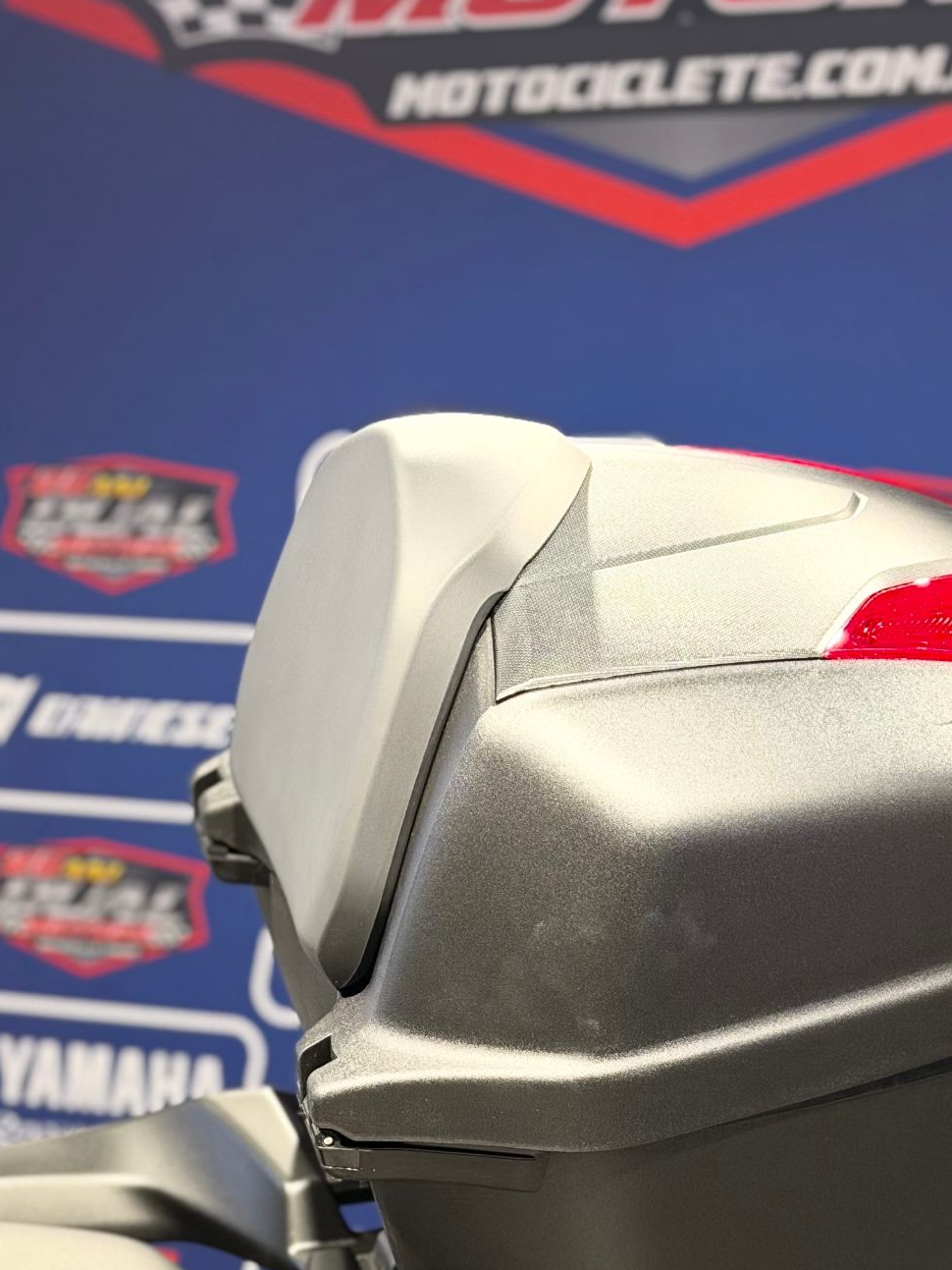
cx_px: 563
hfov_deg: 15.6
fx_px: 3483
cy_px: 929
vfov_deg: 20.5
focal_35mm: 95
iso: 100
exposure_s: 1/50
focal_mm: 6.76
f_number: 1.78
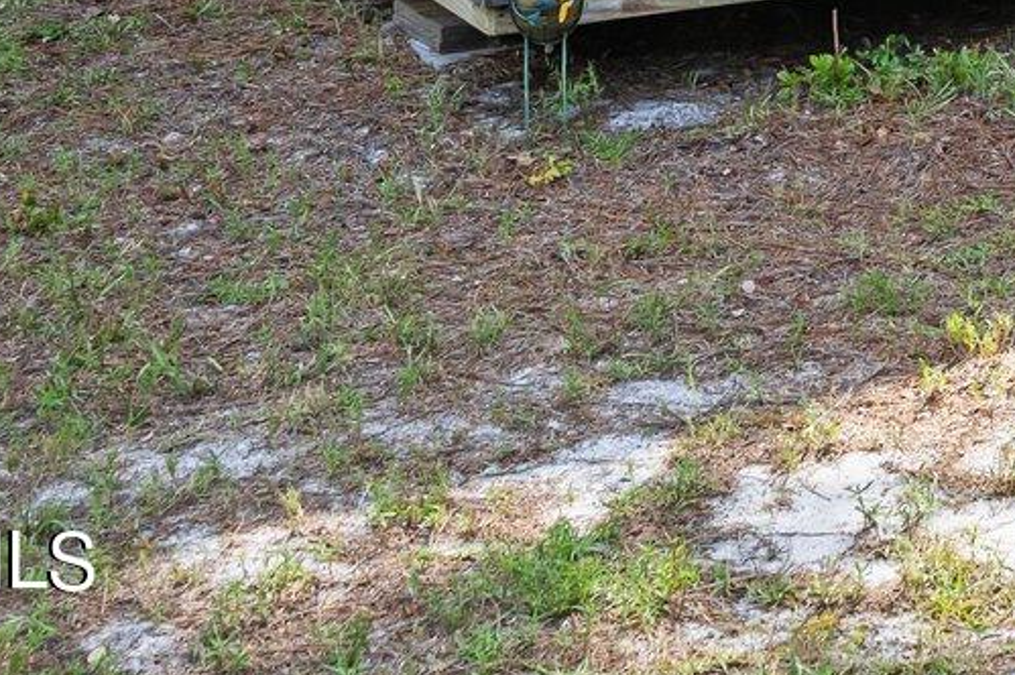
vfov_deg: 10.8
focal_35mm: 115
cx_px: 1597
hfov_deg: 16.1
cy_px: -700
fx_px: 3240
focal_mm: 28
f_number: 5.6
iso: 400
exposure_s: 1/500
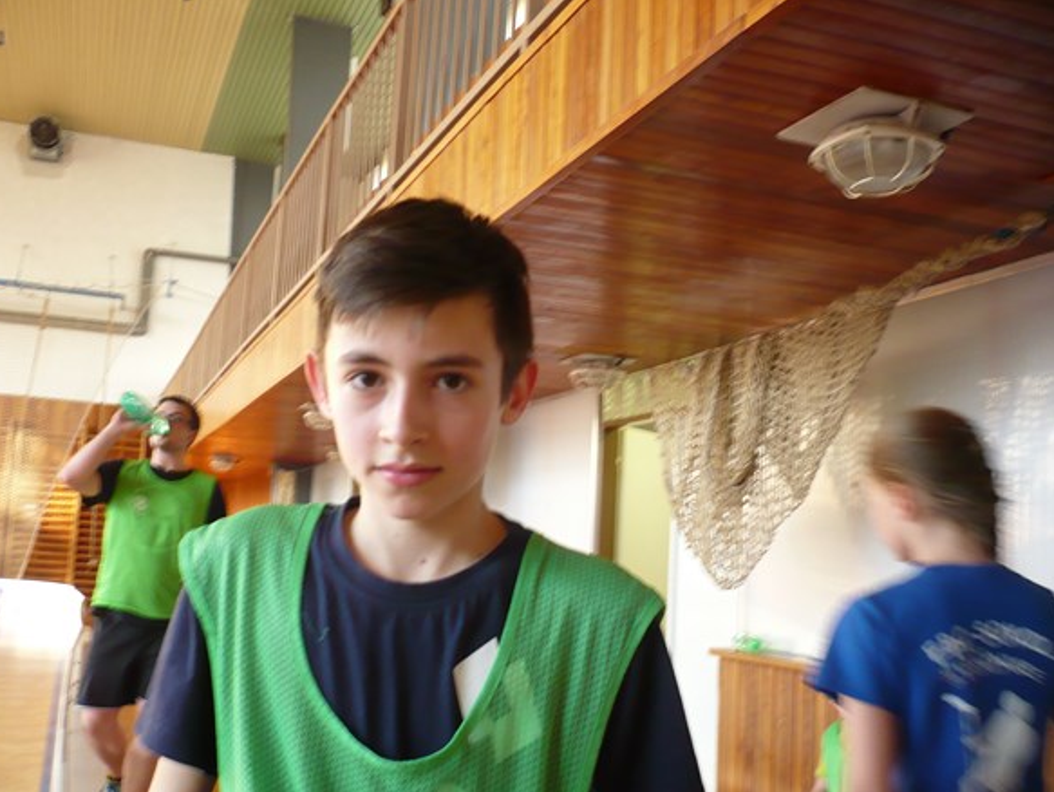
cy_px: 389
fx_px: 1097
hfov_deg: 51.3
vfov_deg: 39.7
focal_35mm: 36
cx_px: 519
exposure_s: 1/20
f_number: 2.8
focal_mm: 5.8
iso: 200
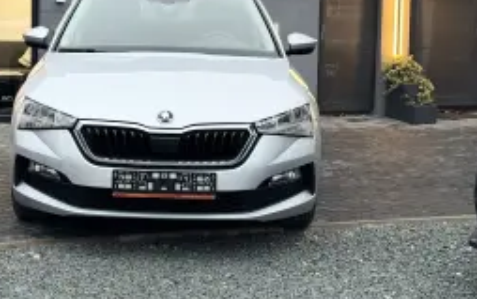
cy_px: 68
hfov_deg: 28.3
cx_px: 145
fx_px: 936
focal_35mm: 72
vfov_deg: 18.0
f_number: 1.78
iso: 100
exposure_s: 1/76
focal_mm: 6.76
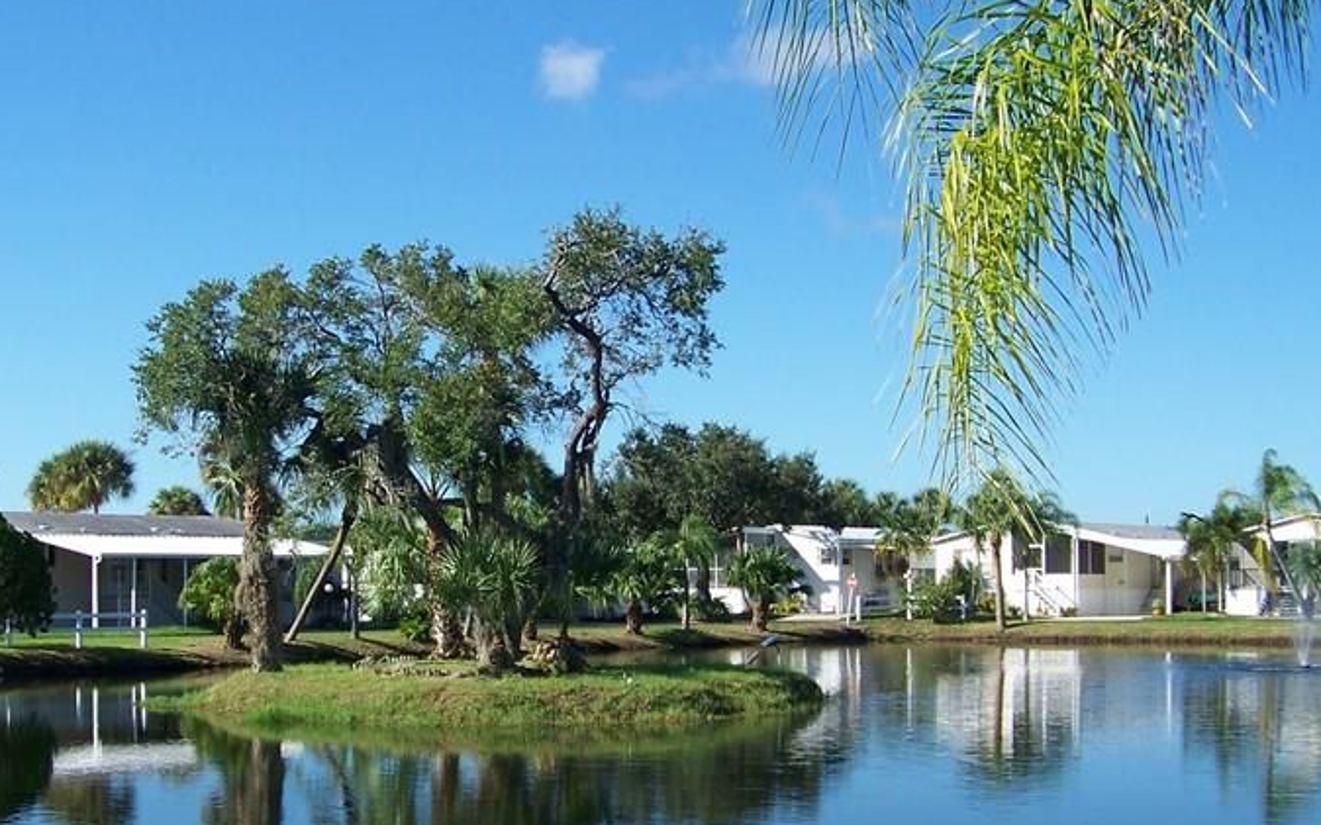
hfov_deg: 35.0
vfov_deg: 22.3
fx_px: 2088
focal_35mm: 58
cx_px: 557
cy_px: 523
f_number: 2.8
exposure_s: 1/800
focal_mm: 5.85
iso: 64
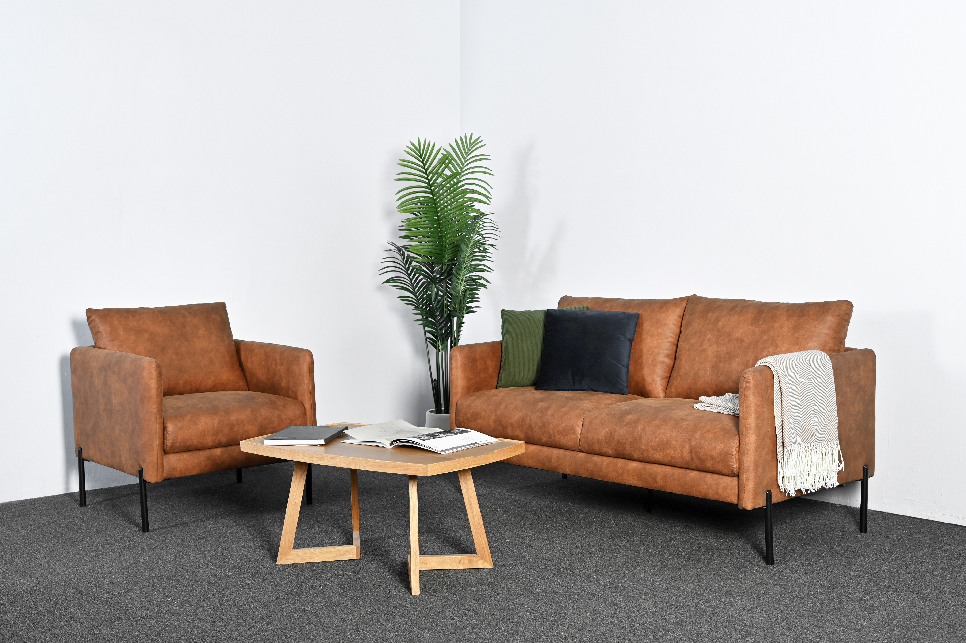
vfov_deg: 32.6
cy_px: 322
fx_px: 1099
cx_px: 483
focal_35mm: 41
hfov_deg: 47.4
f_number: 8
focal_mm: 41
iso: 200
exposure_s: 1/160
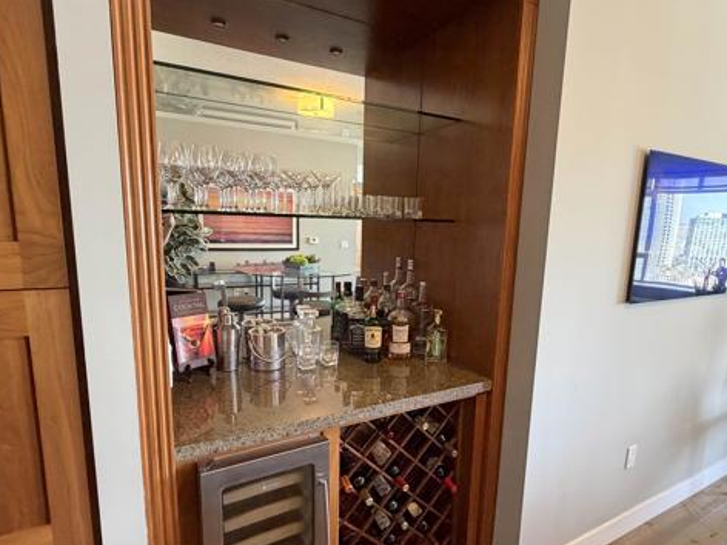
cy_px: 293
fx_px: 399
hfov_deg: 84.4
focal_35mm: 19
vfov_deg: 68.6
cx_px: 402
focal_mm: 2.22
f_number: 2.2
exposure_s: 1/60
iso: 500
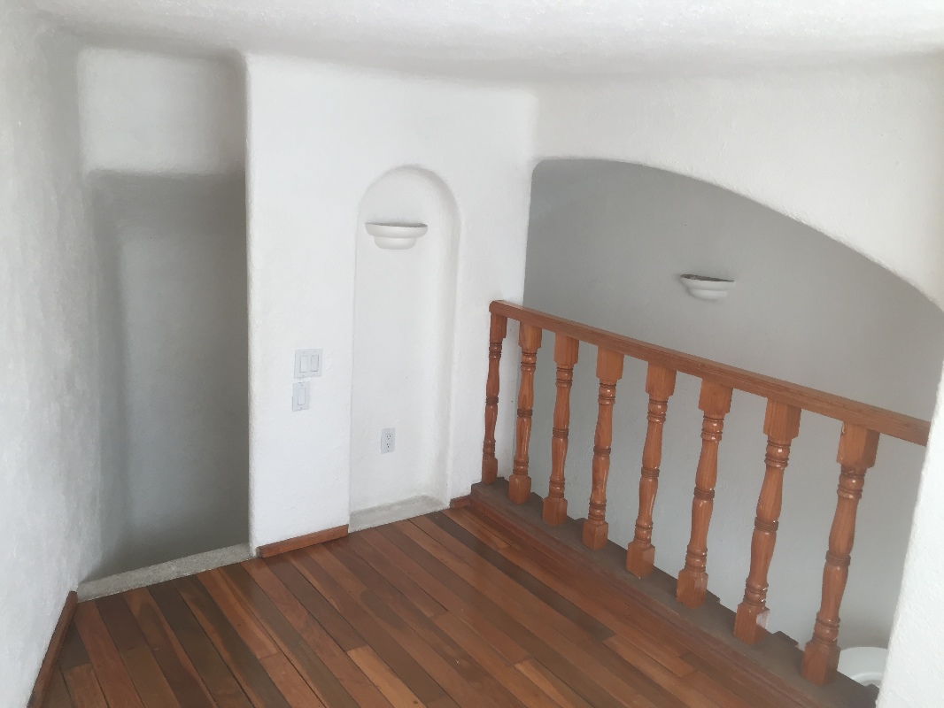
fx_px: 791
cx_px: 472
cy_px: 354
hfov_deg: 61.6
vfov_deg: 48.2
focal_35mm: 29
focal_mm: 4.15
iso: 32
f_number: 2.2
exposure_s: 1/40
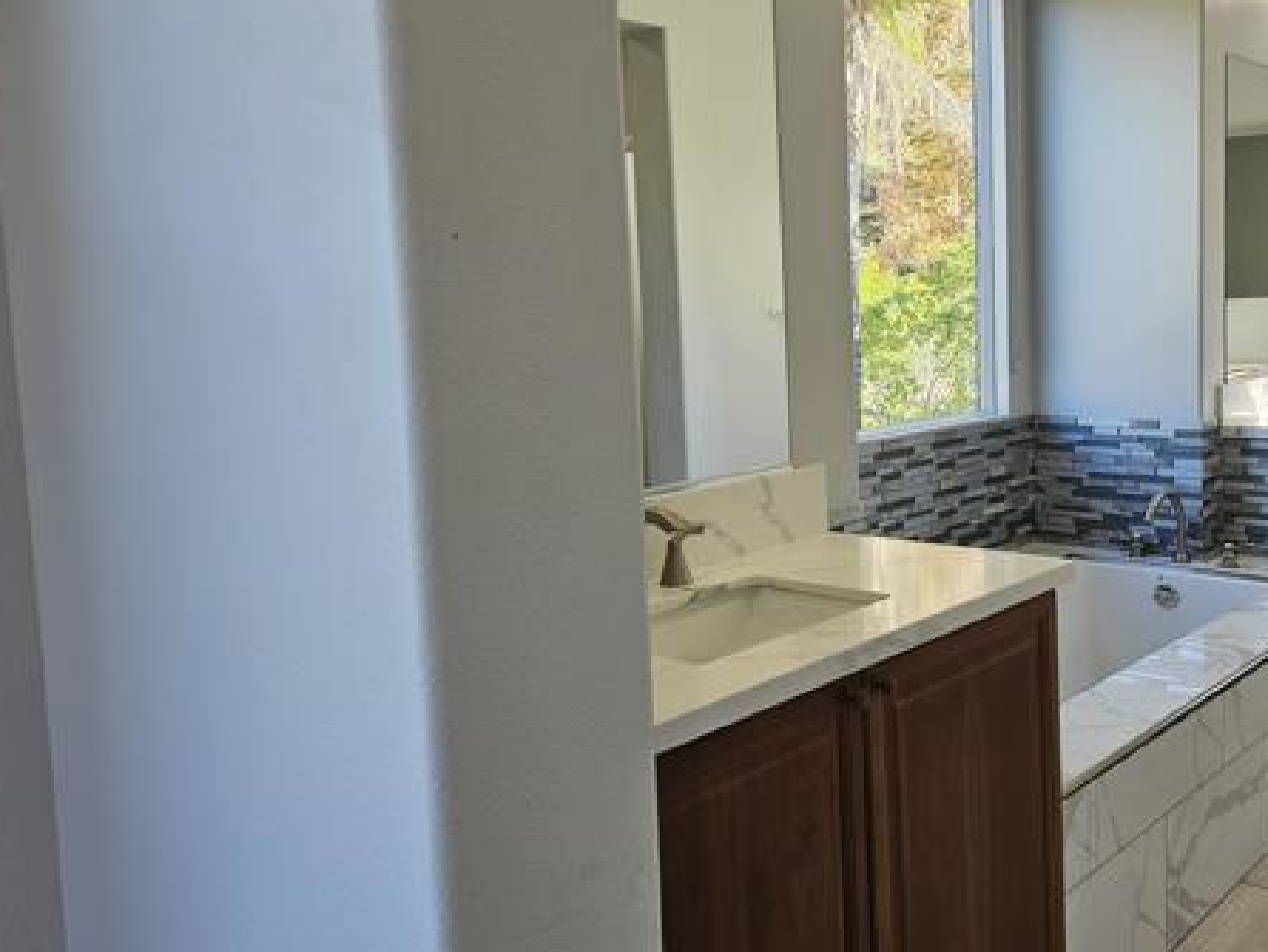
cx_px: 822
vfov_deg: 42.9
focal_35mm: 33
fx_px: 1209
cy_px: 429
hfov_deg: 54.4
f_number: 1.7
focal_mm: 6.3
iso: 50
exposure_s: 1/120
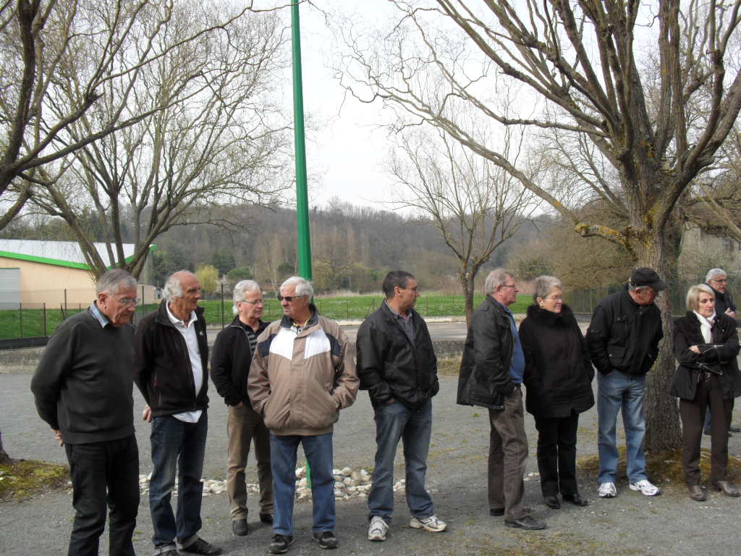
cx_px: 370
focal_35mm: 35
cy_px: 278
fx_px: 749
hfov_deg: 52.6
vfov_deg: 40.7
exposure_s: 1/350
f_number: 3.2
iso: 100
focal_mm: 6.3
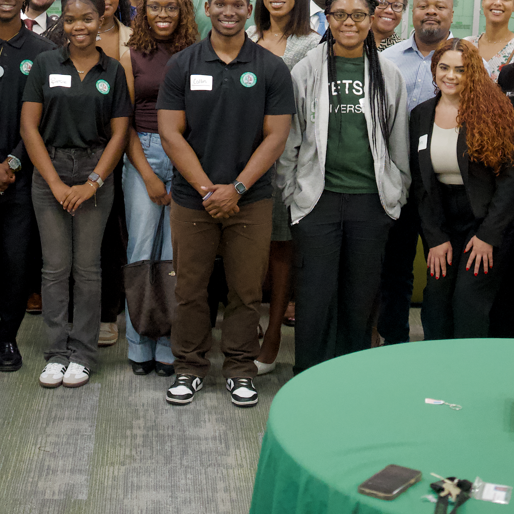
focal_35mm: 83
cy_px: 174
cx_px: 260
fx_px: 1394
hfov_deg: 20.9
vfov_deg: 20.8
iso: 10000
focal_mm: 35
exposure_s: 1/4000
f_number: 1.8
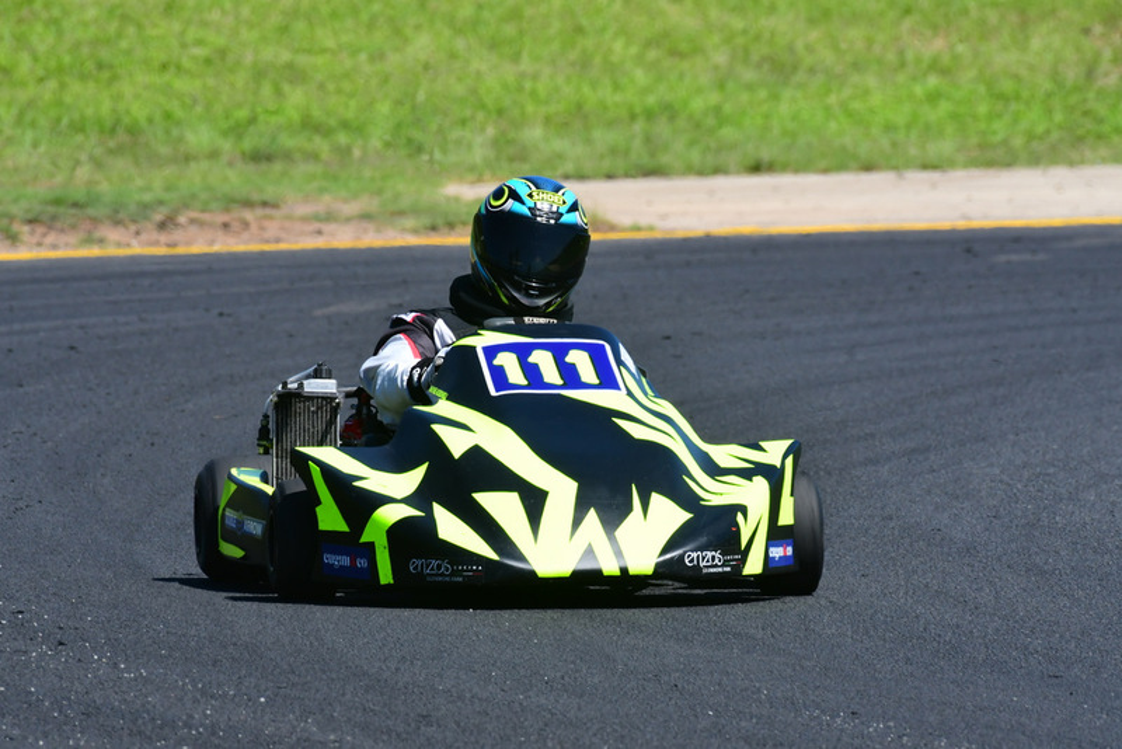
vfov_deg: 1.8
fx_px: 23382
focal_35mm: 750
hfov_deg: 2.7
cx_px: 561
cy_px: 374
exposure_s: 1/640
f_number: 11
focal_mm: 500
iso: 500
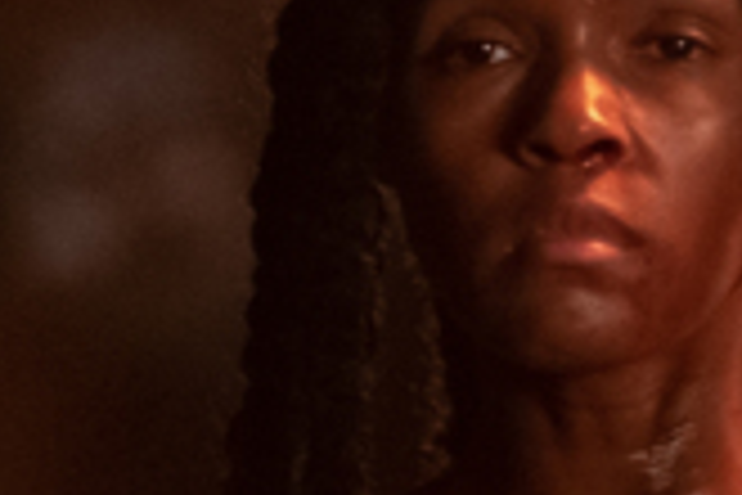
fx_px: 19167
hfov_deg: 2.2
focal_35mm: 930
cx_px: 877
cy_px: 176
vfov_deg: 1.5
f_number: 2.8
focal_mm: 94.5
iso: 10000
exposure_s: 1/100
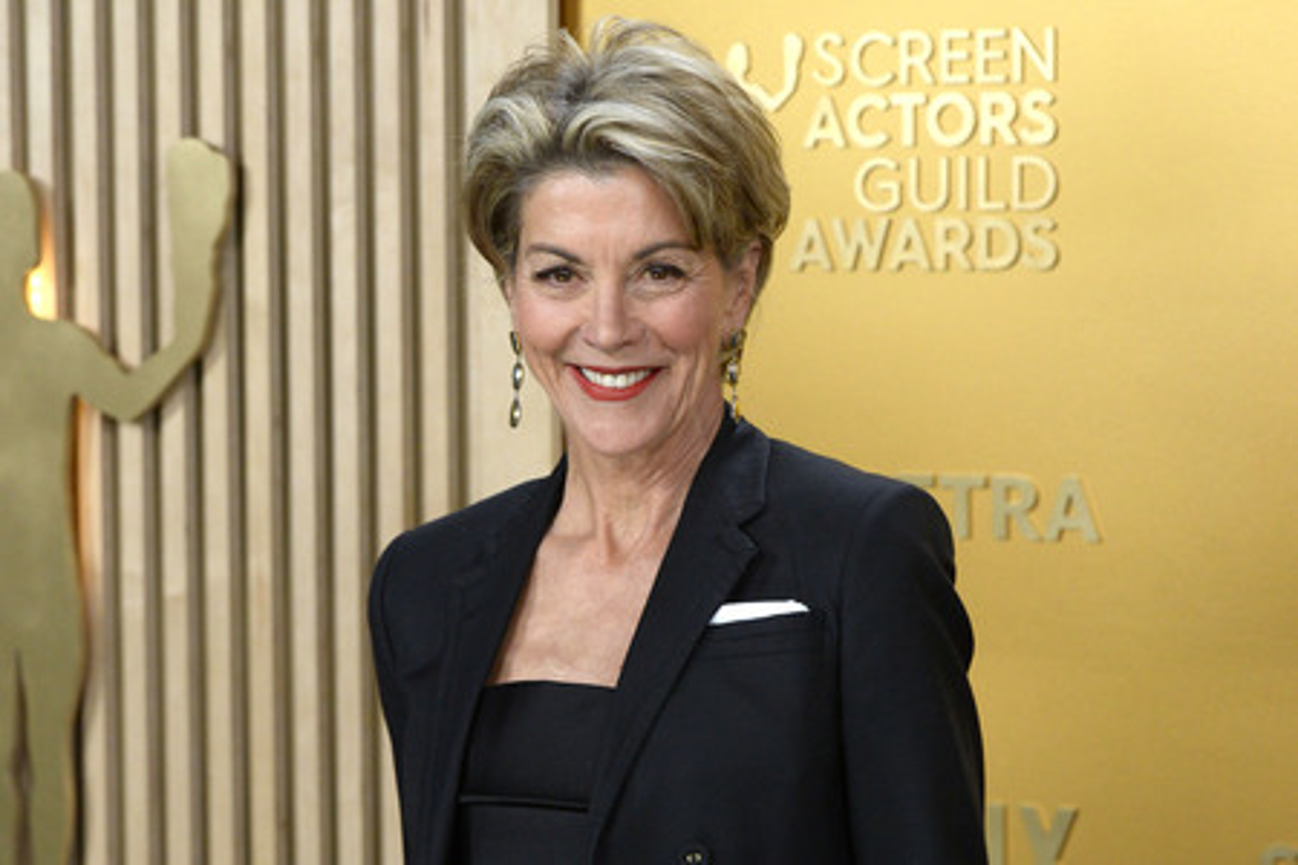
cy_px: 432
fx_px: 3425
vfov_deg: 14.4
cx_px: 649
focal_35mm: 95
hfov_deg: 21.5
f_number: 6.3
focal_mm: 95
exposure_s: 1/250
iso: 2500
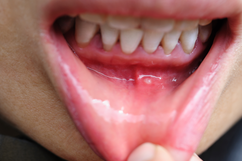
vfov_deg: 11.8
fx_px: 779
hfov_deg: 17.6
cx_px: 134
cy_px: 88
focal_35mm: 116
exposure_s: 1/125
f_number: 6.3
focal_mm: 105
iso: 200
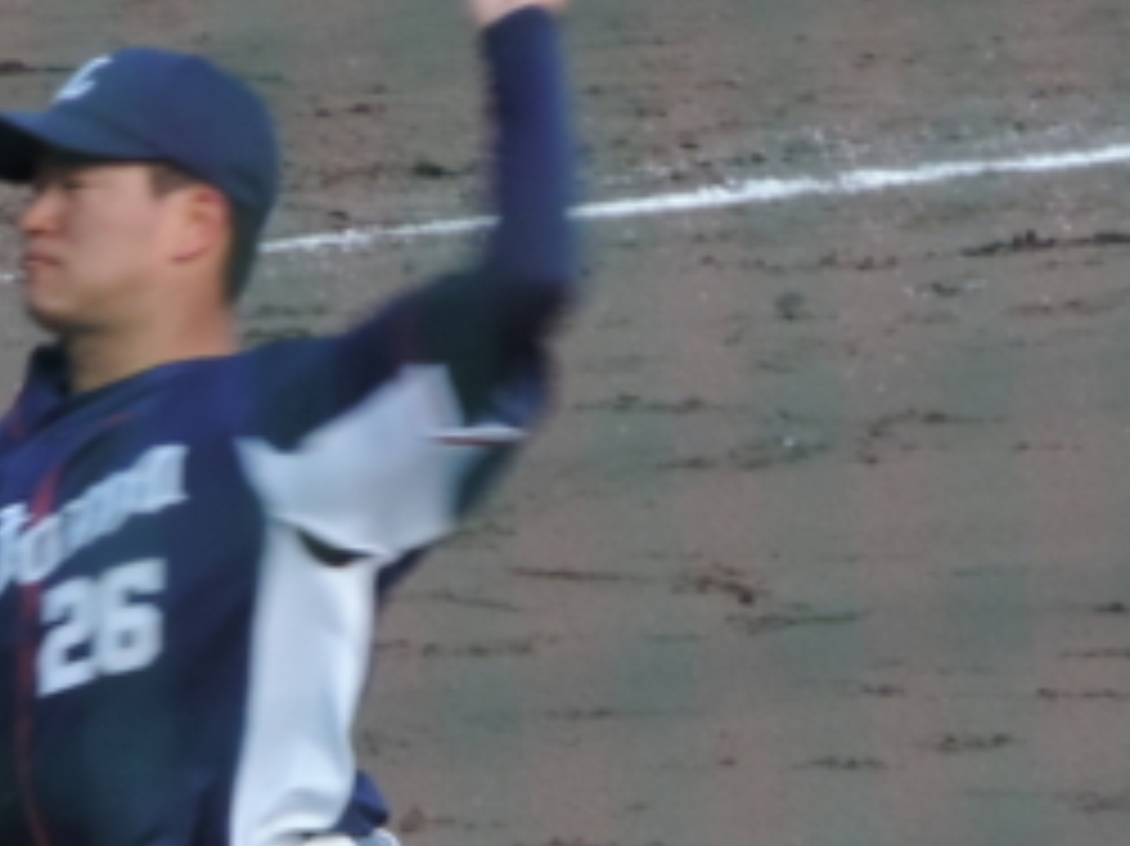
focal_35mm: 1912
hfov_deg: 1.0
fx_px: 62385
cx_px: 311
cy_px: 932
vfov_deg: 0.8
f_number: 4.9
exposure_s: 1/250
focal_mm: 107
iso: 180
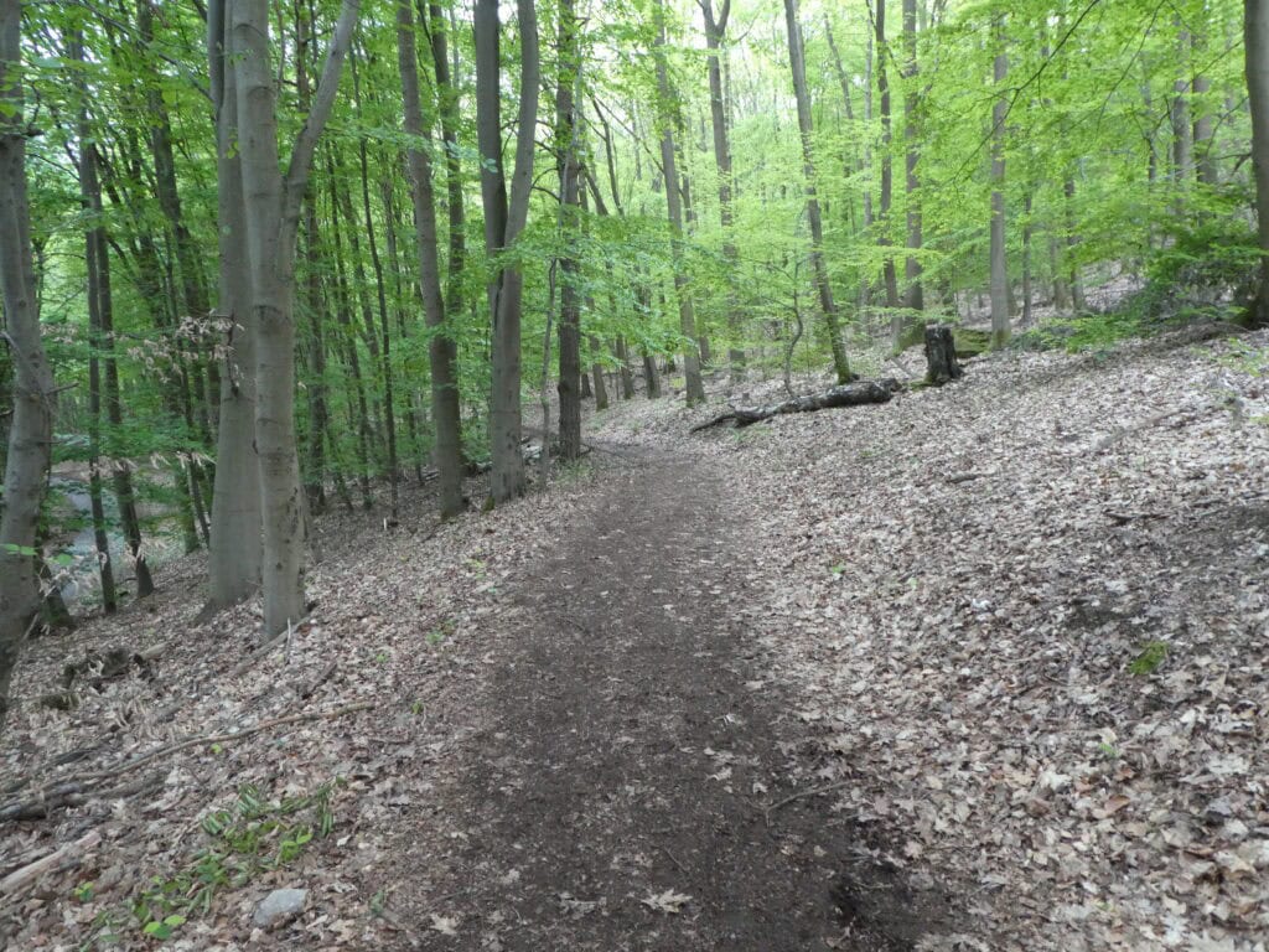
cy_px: 476
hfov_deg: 71.6
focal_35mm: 24
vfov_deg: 56.8
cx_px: 634
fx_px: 880
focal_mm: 4.3
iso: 500
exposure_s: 1/60
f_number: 3.3
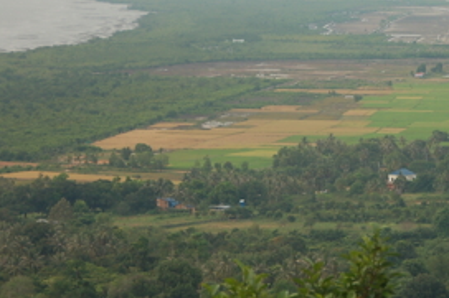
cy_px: 94
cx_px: 375
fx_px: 3029
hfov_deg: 8.5
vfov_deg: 5.6
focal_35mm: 243
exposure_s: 1/100
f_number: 5.3
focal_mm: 80
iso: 200
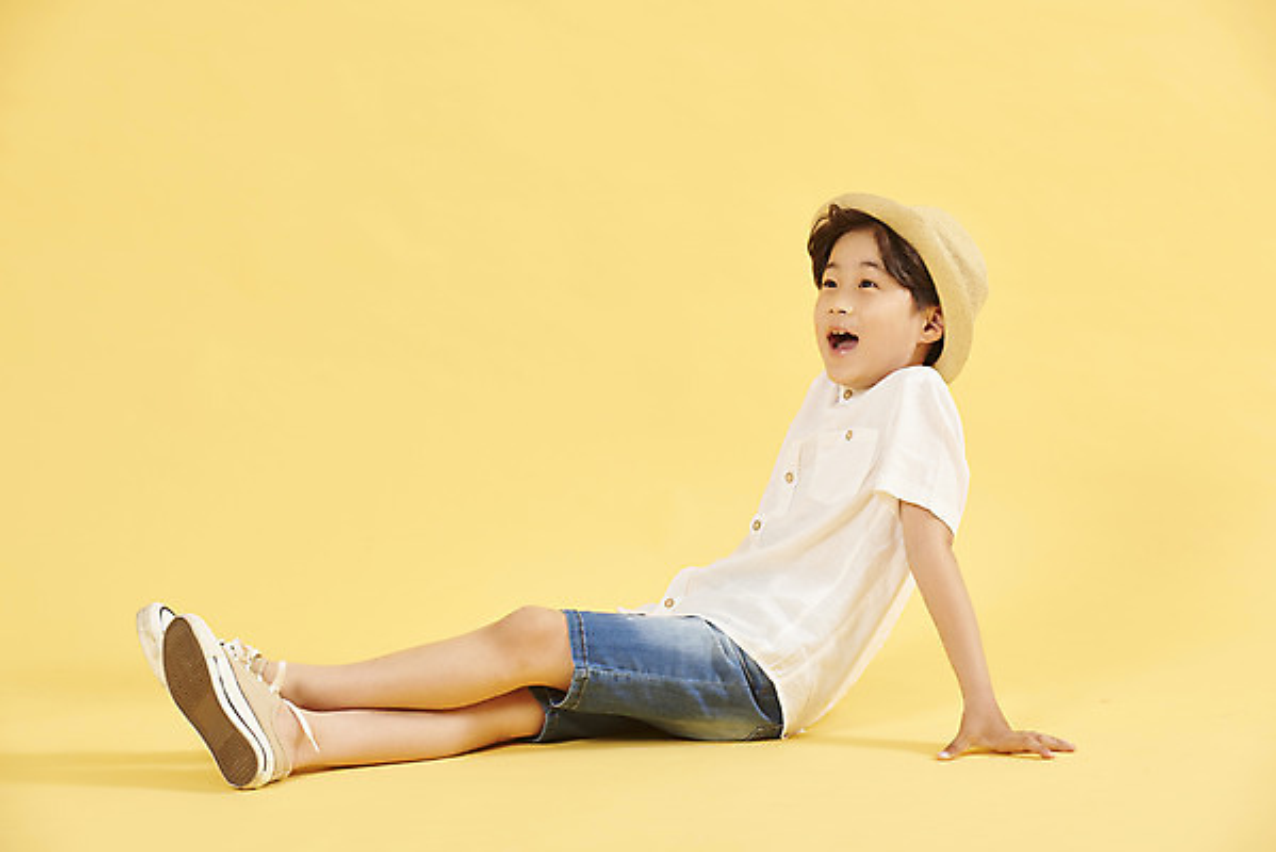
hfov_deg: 17.1
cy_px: 426
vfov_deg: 11.4
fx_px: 4255
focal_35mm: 120
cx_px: 638
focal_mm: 120
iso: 125
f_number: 8
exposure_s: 1/125
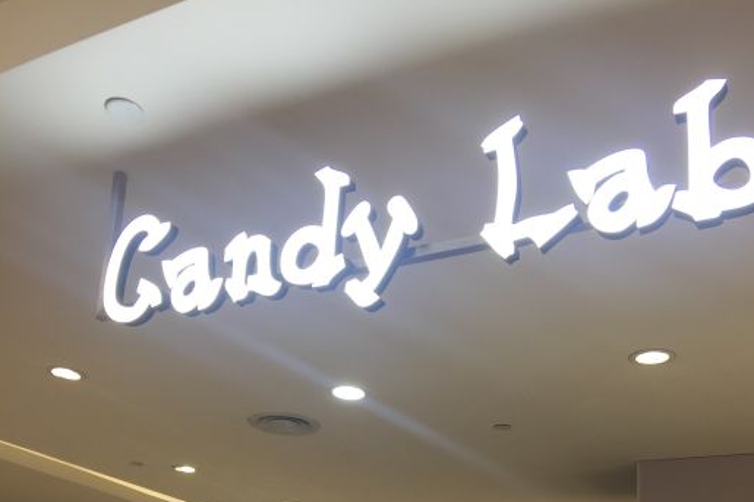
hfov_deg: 47.4
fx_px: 858
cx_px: 380
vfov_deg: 30.3
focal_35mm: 41
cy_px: 506
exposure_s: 1/50
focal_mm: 4.15
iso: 32
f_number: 2.2
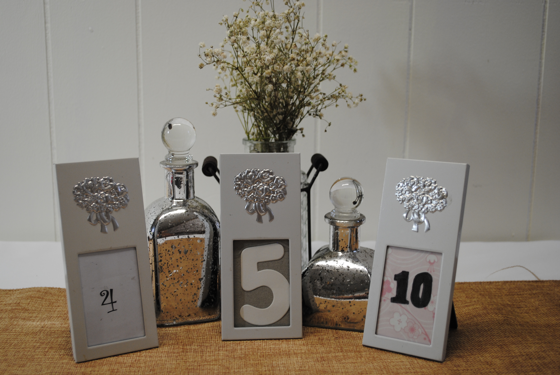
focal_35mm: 48
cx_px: 280
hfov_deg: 41.1
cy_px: 188
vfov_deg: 28.2
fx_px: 748
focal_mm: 32
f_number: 4.8
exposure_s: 1/30
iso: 250
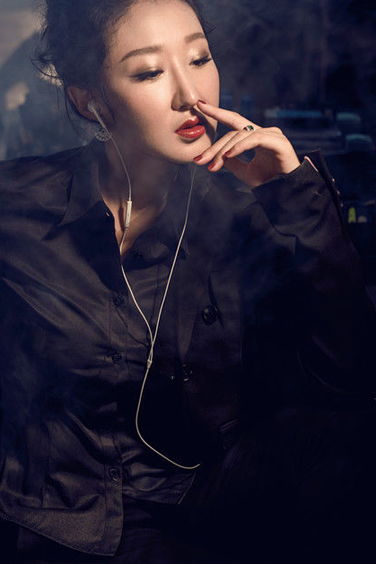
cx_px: 156
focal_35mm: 89
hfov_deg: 15.3
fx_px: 1395
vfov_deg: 22.9
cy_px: 263
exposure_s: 1/125
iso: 200
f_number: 4.5
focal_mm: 70
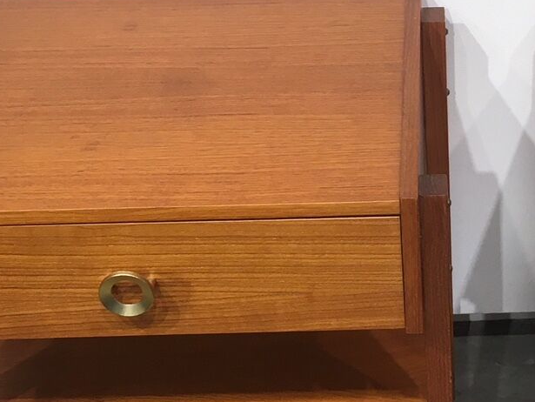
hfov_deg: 20.2
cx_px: 494
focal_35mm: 95
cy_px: 174
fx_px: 1469
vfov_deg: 15.6
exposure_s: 1/33
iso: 25
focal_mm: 4.15
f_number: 2.2
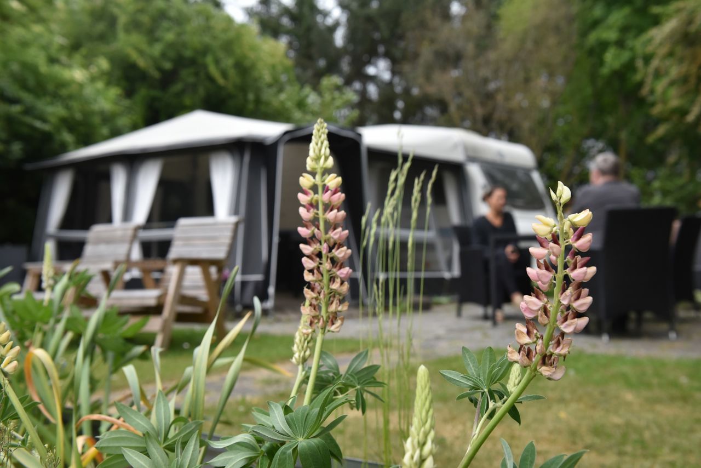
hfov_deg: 50.7
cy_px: 234
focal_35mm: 38
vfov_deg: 35.1
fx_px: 740
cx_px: 350
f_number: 7.1
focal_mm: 38
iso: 1600
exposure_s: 1/2000
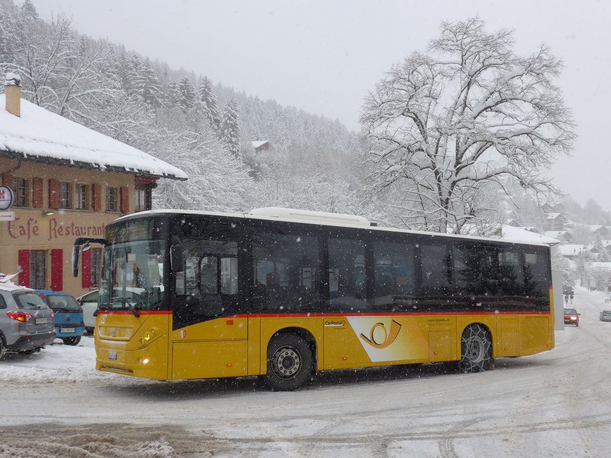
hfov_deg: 45.8
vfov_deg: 35.1
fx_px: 724
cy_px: 229
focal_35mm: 41
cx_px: 306
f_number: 2.8
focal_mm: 8.4
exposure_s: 1/500
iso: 80
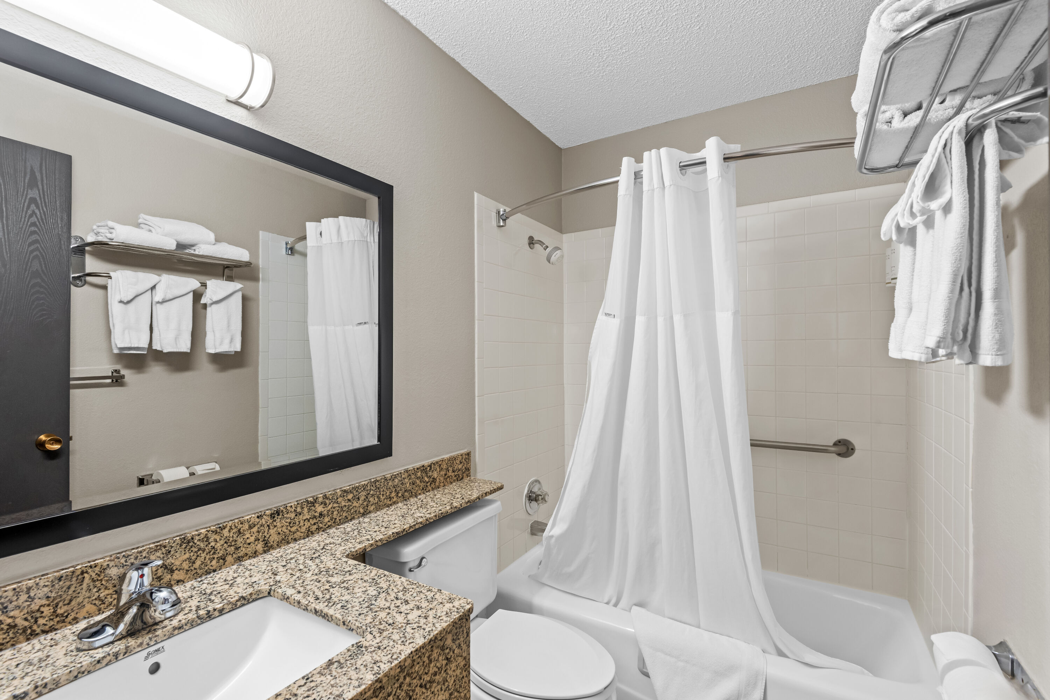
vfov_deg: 73.8
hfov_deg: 96.7
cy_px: 350
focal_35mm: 16
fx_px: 467
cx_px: 525
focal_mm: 16
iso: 200
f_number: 9
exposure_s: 1/1.25
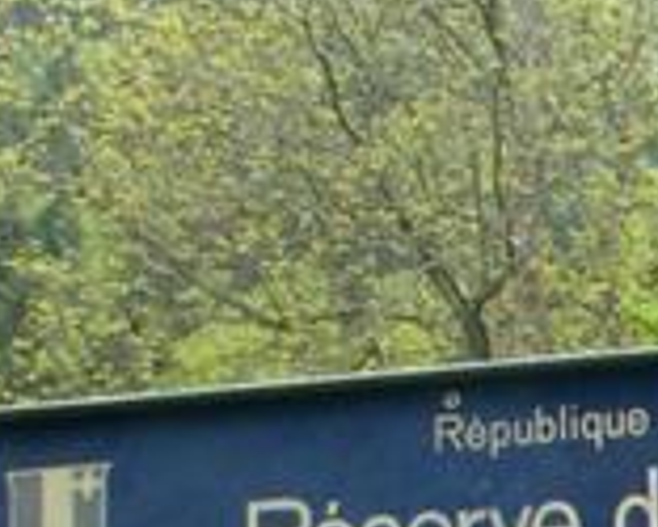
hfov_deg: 11.4
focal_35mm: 160
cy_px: 641
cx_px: 1092
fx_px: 3118
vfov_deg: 9.5
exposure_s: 1/40
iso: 50
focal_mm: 6.59
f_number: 4.5
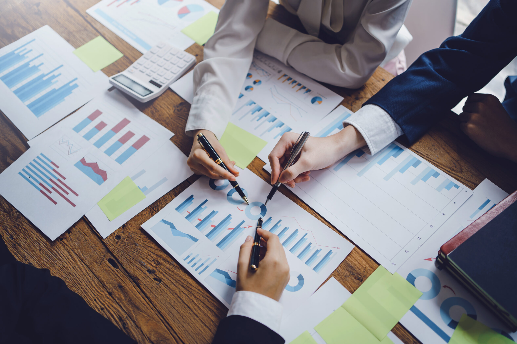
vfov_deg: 37.9
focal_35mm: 35
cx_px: 258
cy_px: 172
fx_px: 503
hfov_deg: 54.4
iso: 200
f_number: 2.2
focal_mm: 35
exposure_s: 1/320
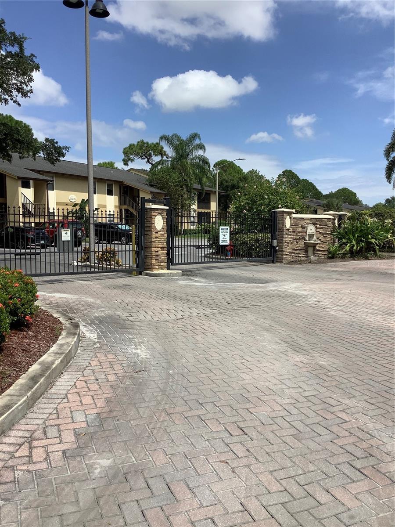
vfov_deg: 58.4
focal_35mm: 31
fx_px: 472
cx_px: 198
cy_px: 264
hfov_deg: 45.4
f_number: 2.4
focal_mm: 3.3
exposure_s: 1/1988
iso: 25
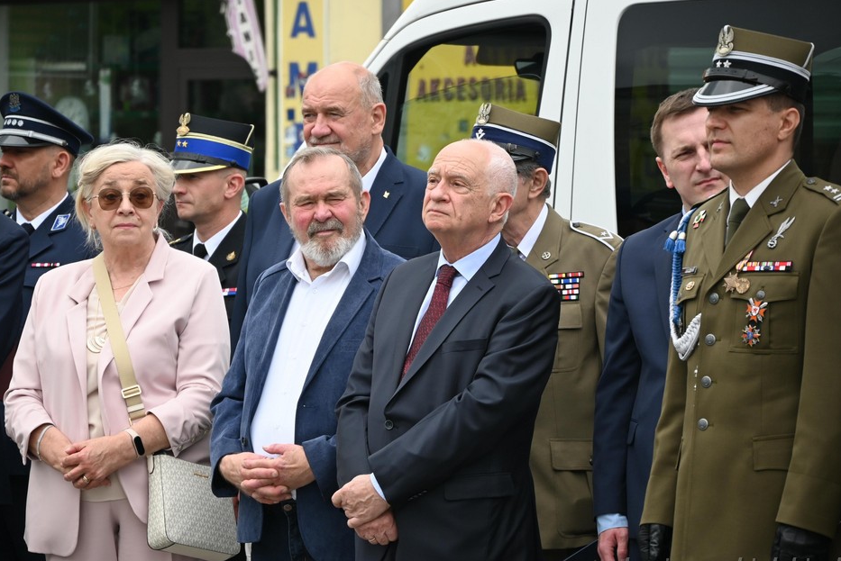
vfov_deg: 6.1
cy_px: 285
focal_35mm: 225
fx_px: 5258
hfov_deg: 9.1
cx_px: 396
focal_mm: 140
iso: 360
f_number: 6.3
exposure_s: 1/500
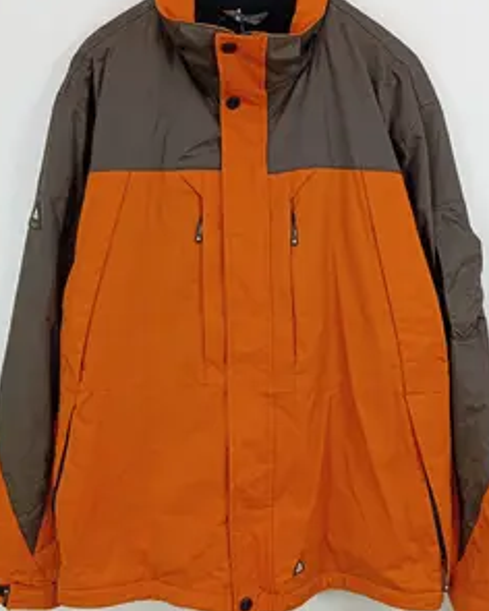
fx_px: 669
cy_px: 261
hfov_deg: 40.1
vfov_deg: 48.9
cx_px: 247
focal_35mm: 37
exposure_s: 1/100
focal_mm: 4.22
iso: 98
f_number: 1.8
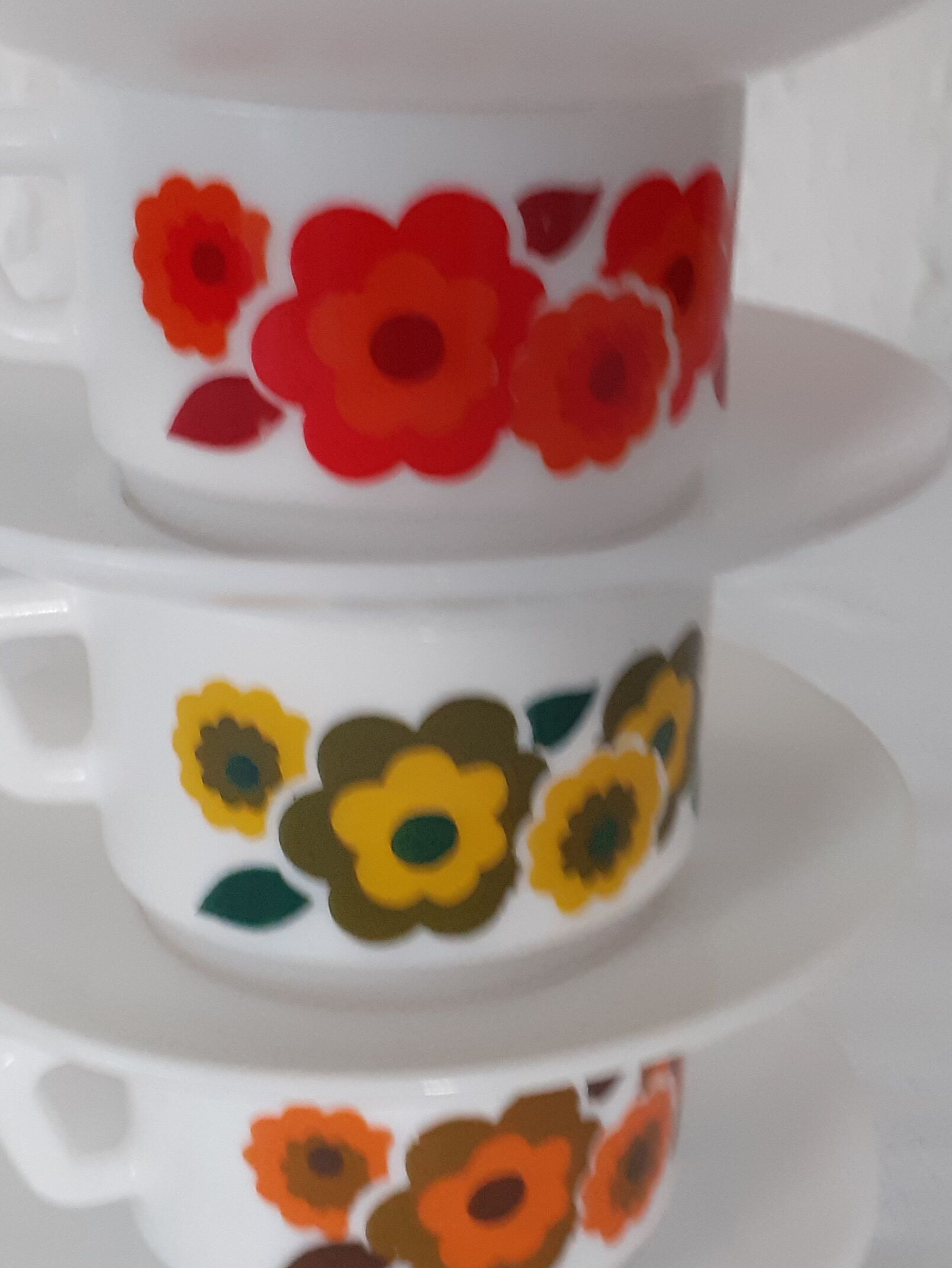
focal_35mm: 52
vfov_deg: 36.7
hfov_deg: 27.9
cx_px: 642
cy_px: 525
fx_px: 1906
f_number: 1.9
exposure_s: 1/33
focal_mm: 3.6
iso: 200
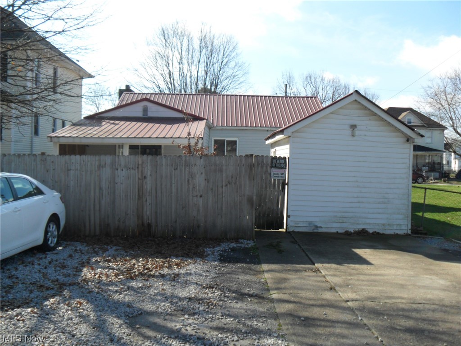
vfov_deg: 40.7
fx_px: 466
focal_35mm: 35
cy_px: 173
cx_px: 230
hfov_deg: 52.6
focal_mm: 6.3
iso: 80
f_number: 7.6
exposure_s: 1/180
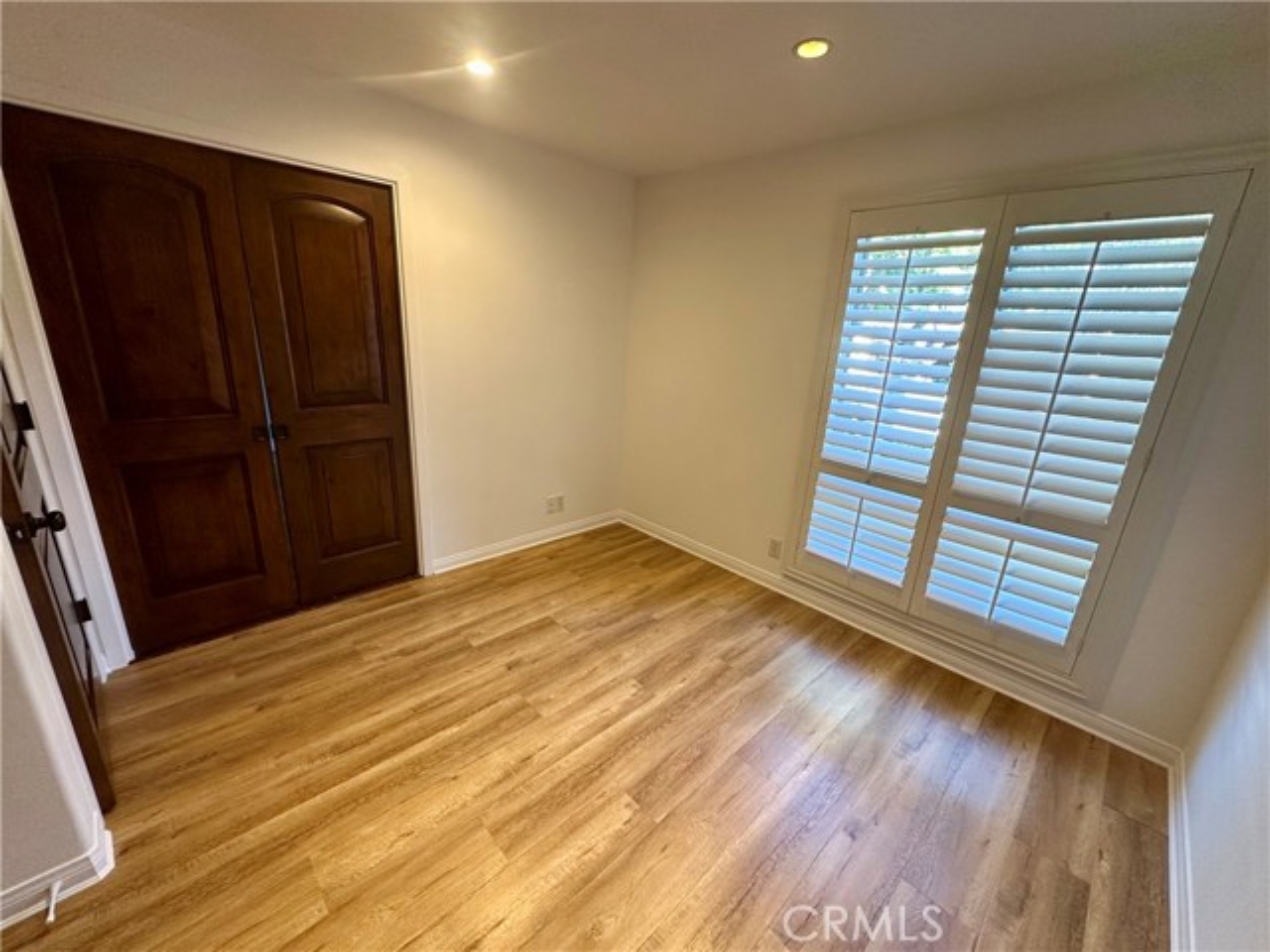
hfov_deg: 102.1
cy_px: 476
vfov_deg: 85.7
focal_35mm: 14
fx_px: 514
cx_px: 635
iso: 160
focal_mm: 2.22
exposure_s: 1/60
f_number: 2.2
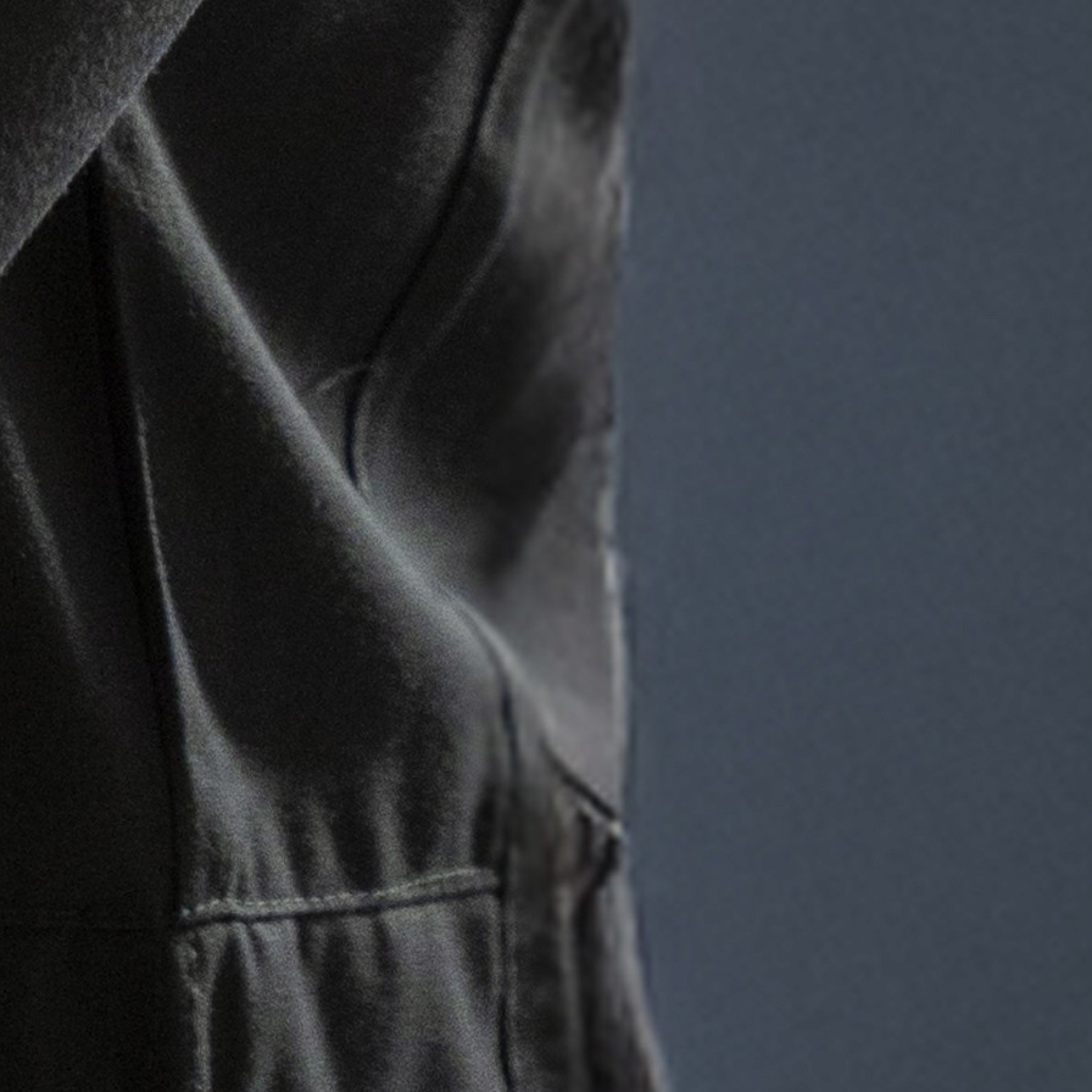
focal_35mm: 340
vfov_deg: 5.0
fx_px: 12146
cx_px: -1528
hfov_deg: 5.0
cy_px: -1706
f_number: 4
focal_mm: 51.2
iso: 1250
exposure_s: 1/125
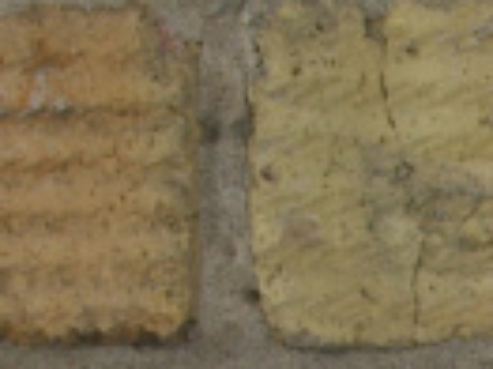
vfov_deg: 4.8
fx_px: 4340
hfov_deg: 6.3
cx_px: 948
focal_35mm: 305
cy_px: 804
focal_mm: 11.8
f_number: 5
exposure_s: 1/320
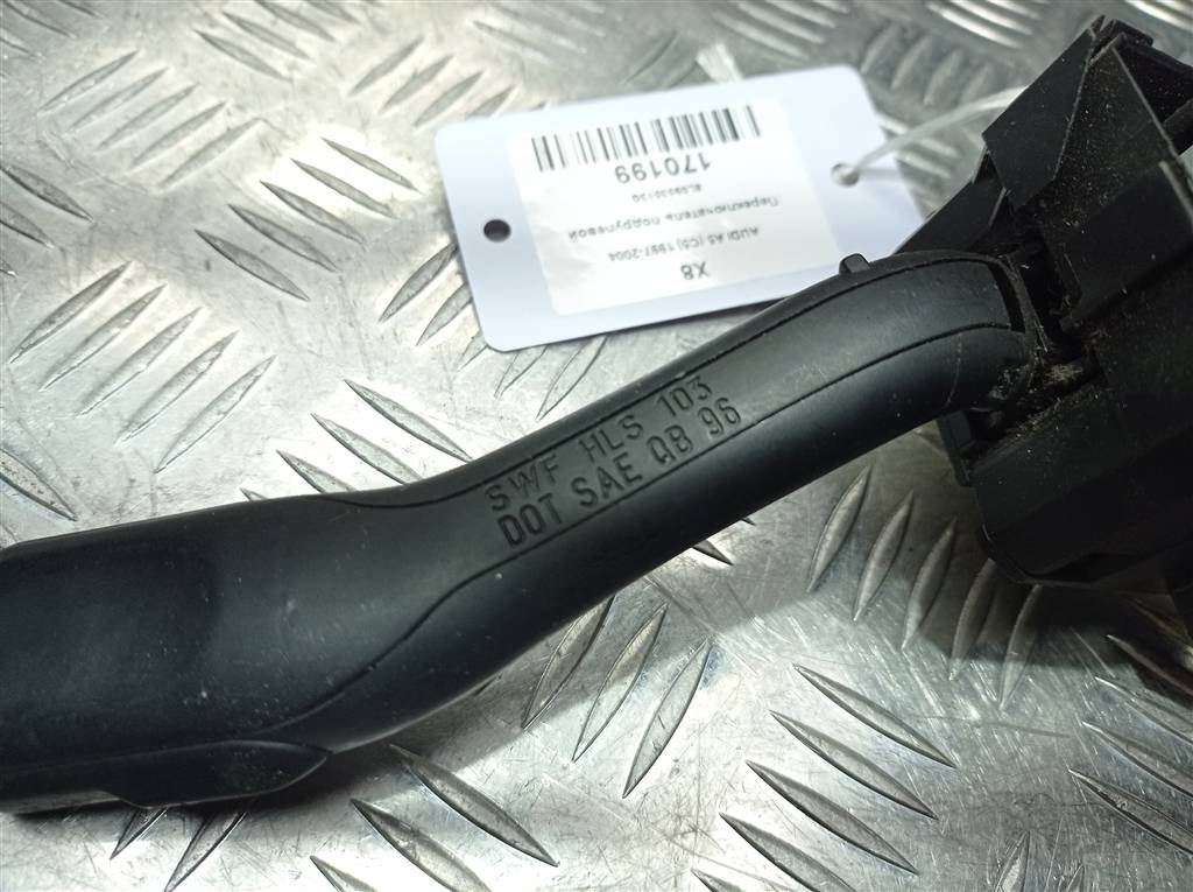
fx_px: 964
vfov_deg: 49.6
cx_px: 596
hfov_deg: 63.5
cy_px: 446
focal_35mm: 28
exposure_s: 1/304
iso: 100
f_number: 1.79
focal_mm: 4.7
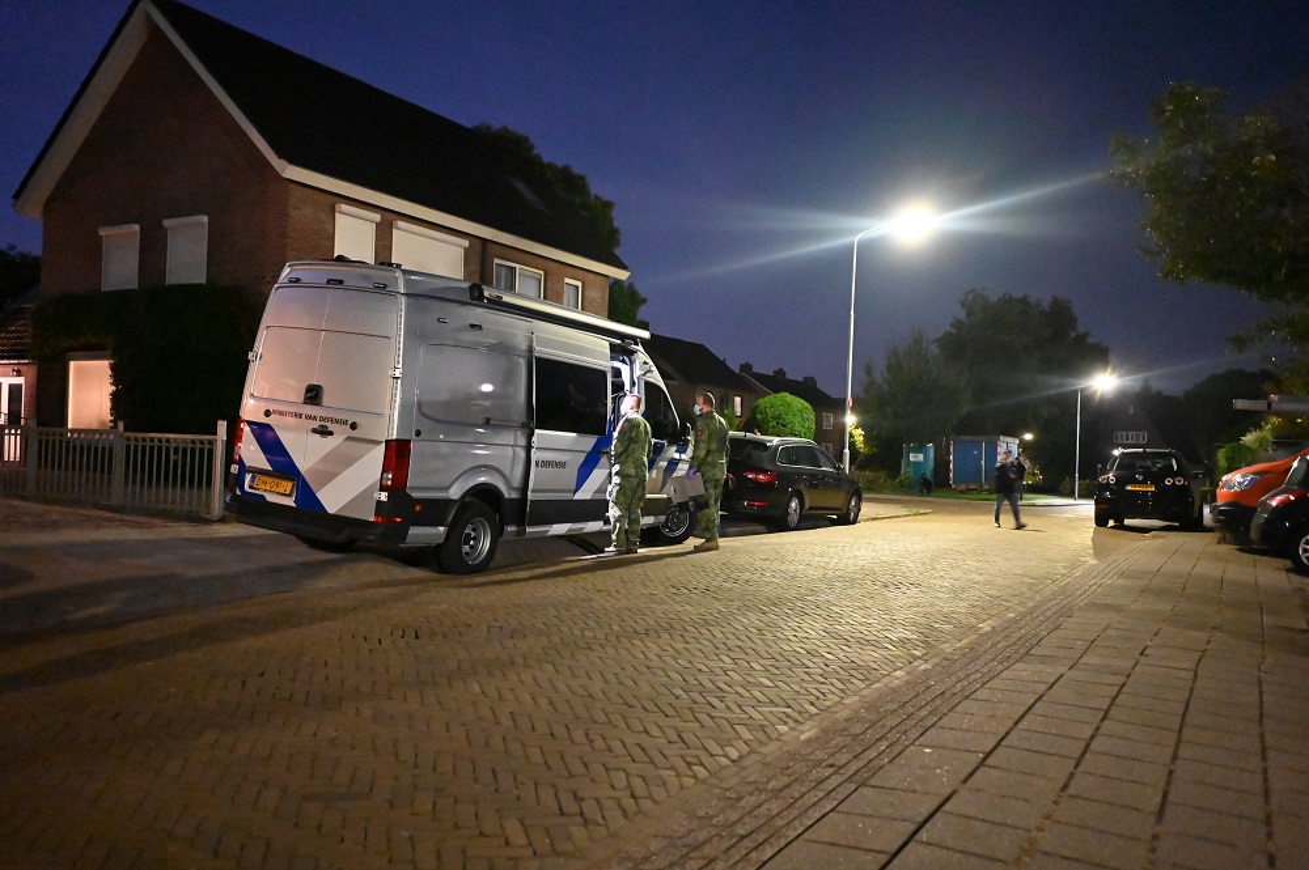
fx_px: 1017
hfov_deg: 65.5
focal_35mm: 28
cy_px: 435
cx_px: 654
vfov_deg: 46.3
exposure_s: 1/15
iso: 25600
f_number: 2.8
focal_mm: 28
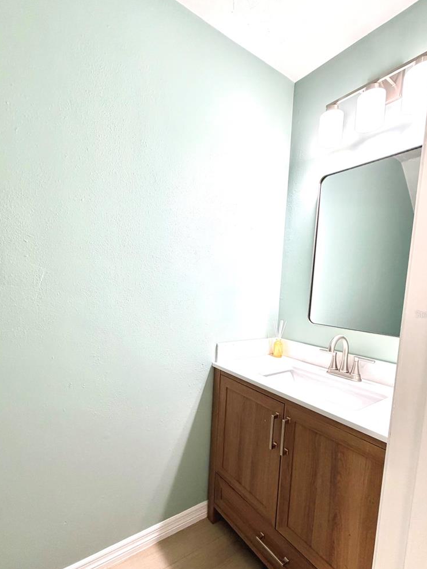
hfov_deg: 74.6
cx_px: 197
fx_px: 280
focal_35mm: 17
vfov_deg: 90.7
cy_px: 314
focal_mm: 2.22
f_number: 2.2
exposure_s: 1/120
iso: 250
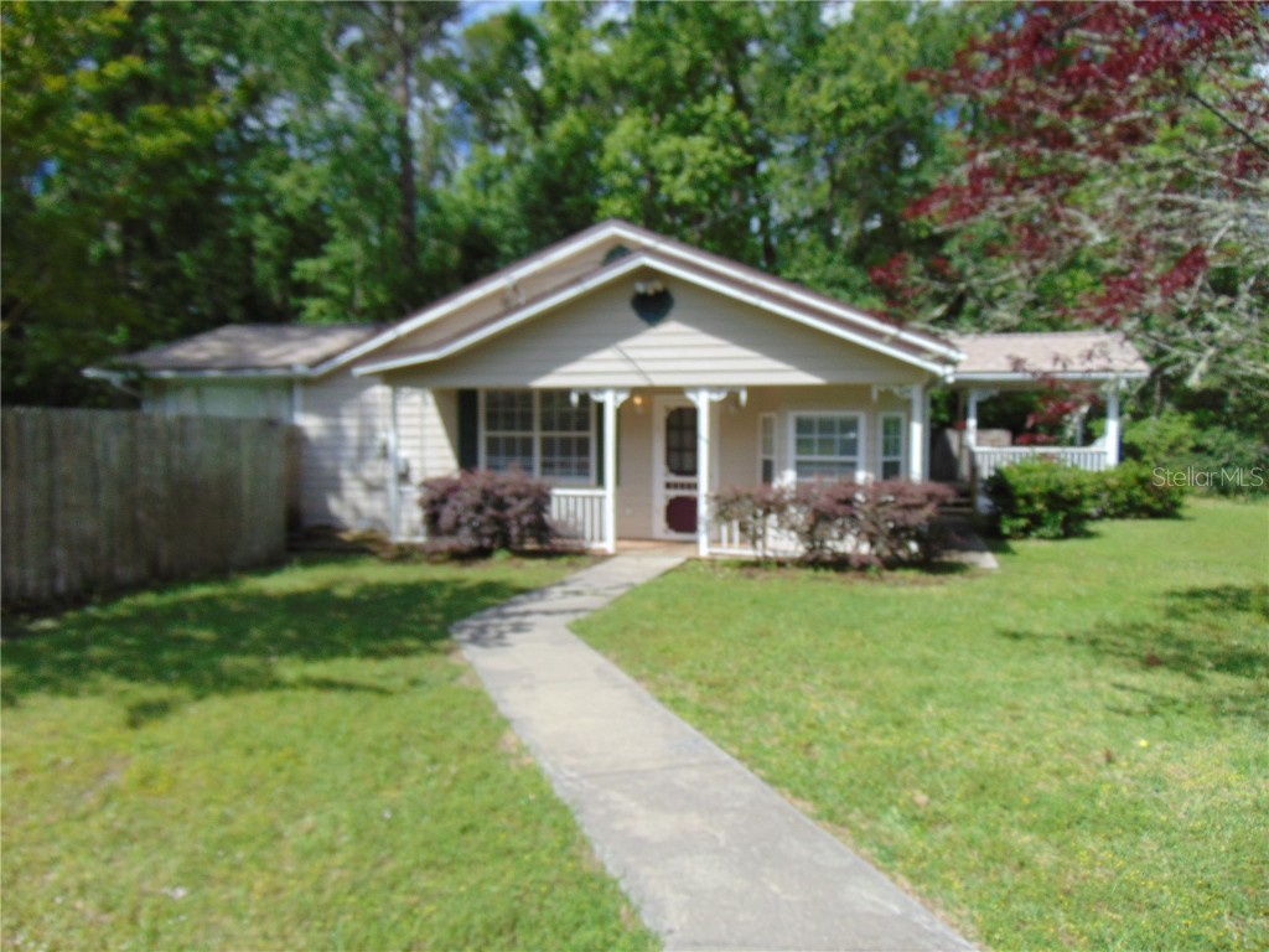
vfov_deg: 54.9
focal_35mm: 25
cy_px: 476
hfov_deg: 69.4
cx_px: 634
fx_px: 916
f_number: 3
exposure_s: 1/1000
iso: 80
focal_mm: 4.5
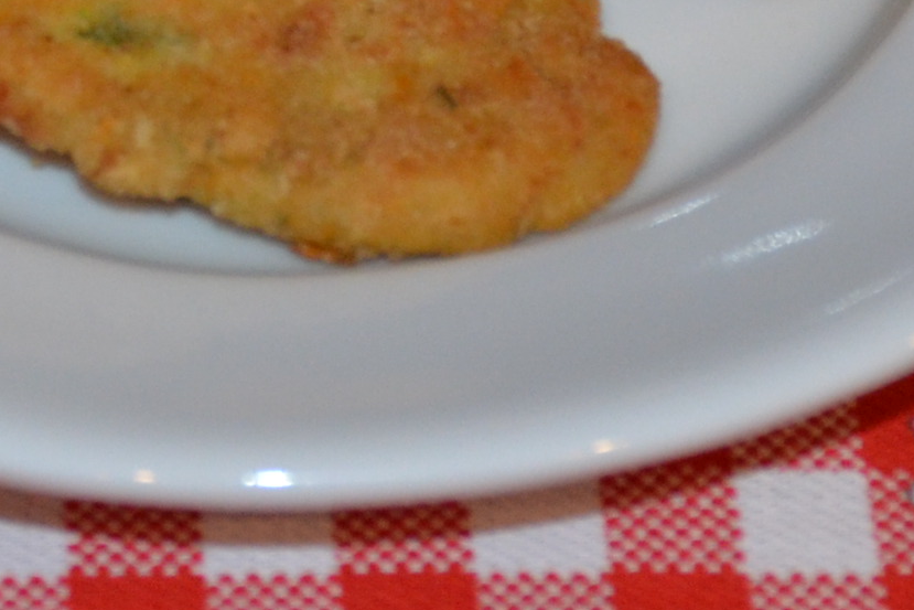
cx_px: 106
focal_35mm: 300
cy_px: -645
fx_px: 7617
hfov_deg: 6.9
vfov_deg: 4.5
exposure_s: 1/60
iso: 1000
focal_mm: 48
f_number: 4.5
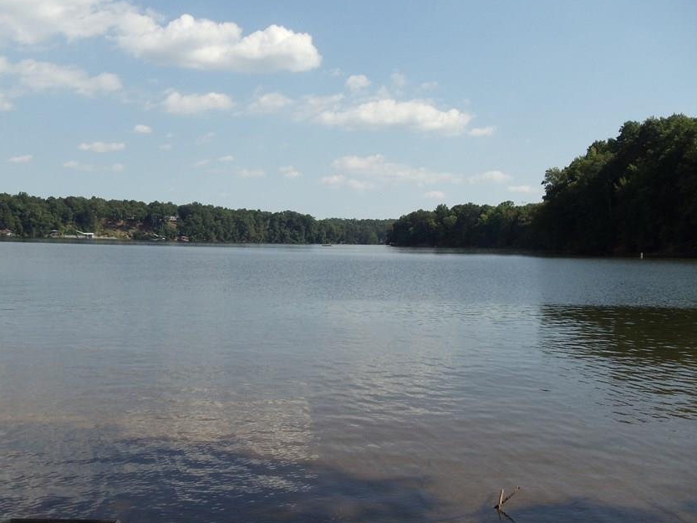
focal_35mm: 54
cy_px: 272
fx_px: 1088
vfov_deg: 27.0
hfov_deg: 35.5
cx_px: 331
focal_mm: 6
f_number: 7.1
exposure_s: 1/400
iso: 100
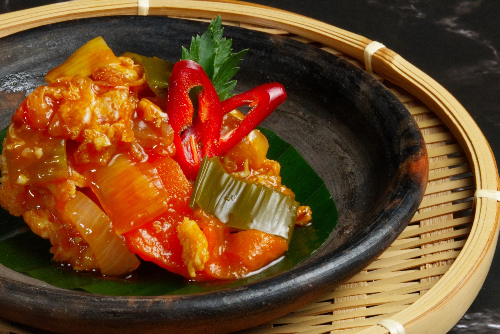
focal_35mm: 242
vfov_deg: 5.7
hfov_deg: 8.5
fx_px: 3364
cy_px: 139
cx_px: 146
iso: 160
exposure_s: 1/250
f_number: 4
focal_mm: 85
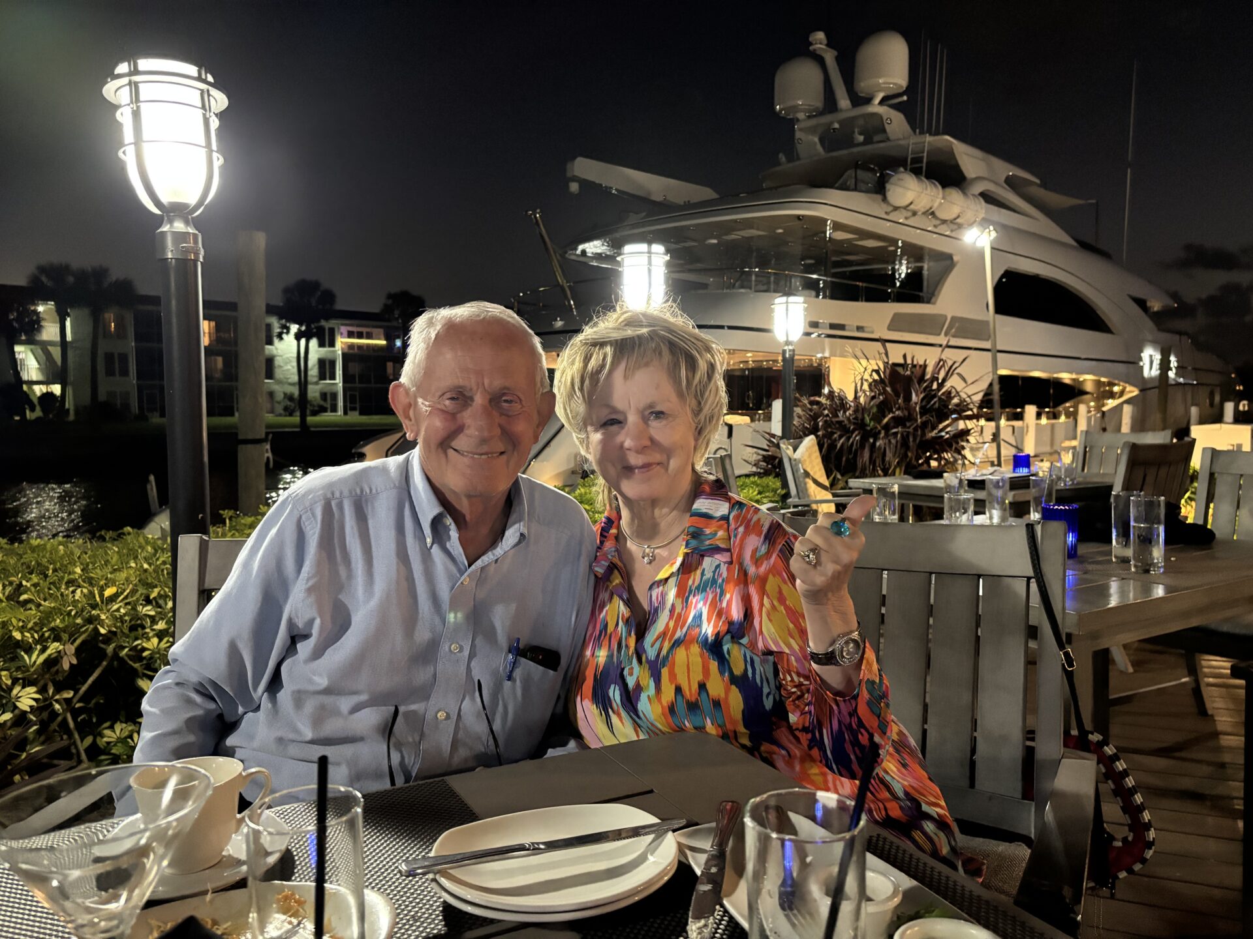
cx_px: 626
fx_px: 941
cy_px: 470
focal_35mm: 26
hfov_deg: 67.3
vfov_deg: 53.1
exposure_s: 1/30
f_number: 1.6
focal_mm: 5.96
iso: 1000
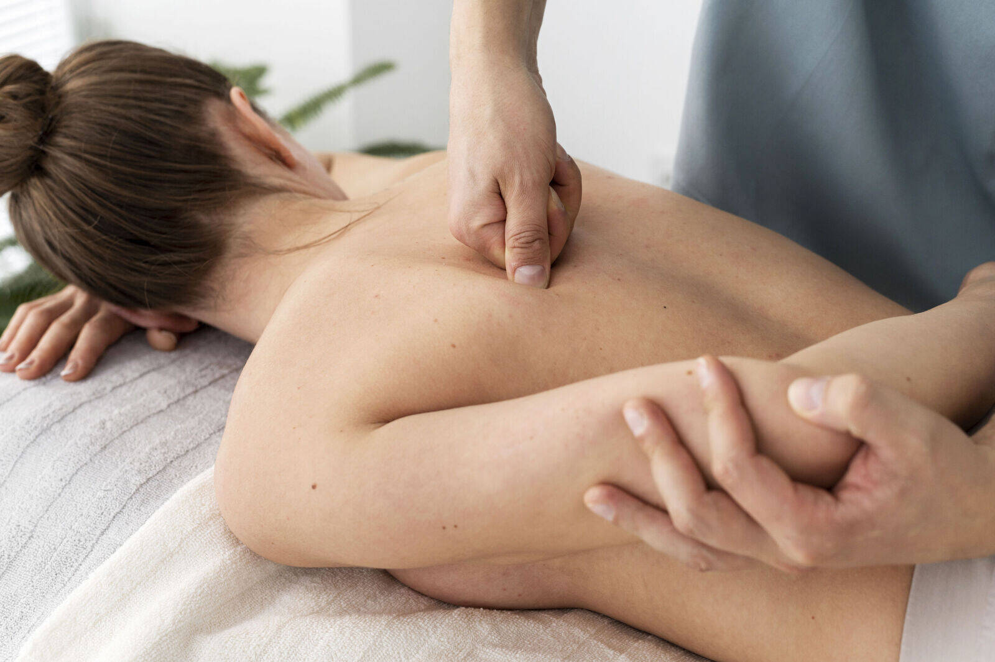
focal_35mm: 50
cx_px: 498
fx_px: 1381
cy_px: 331
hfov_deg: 39.6
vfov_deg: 27.0
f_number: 4.5
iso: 800
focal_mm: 50
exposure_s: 1/200
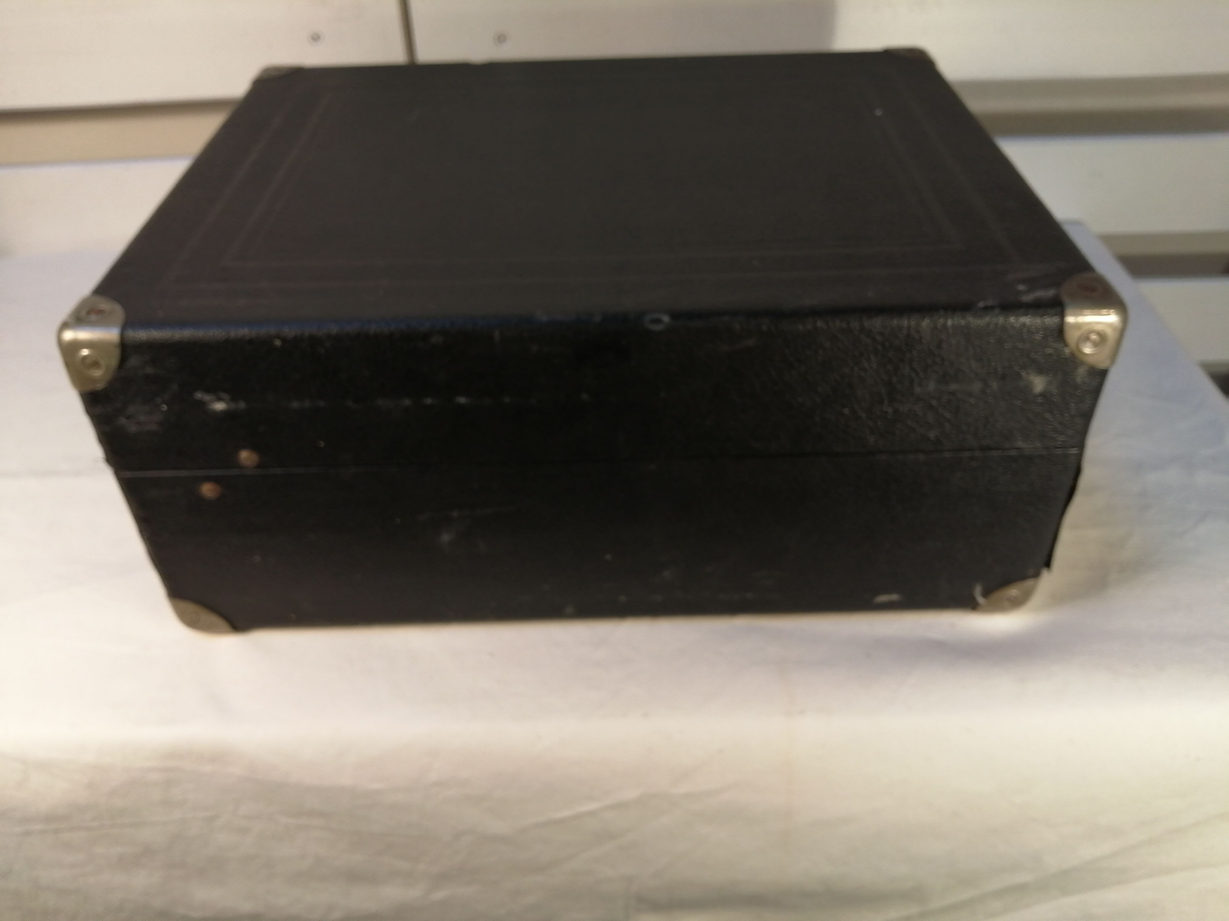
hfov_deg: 67.3
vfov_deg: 53.1
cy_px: 460
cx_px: 614
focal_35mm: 26
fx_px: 923
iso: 50
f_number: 1.8
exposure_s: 1/50
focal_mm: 3.46
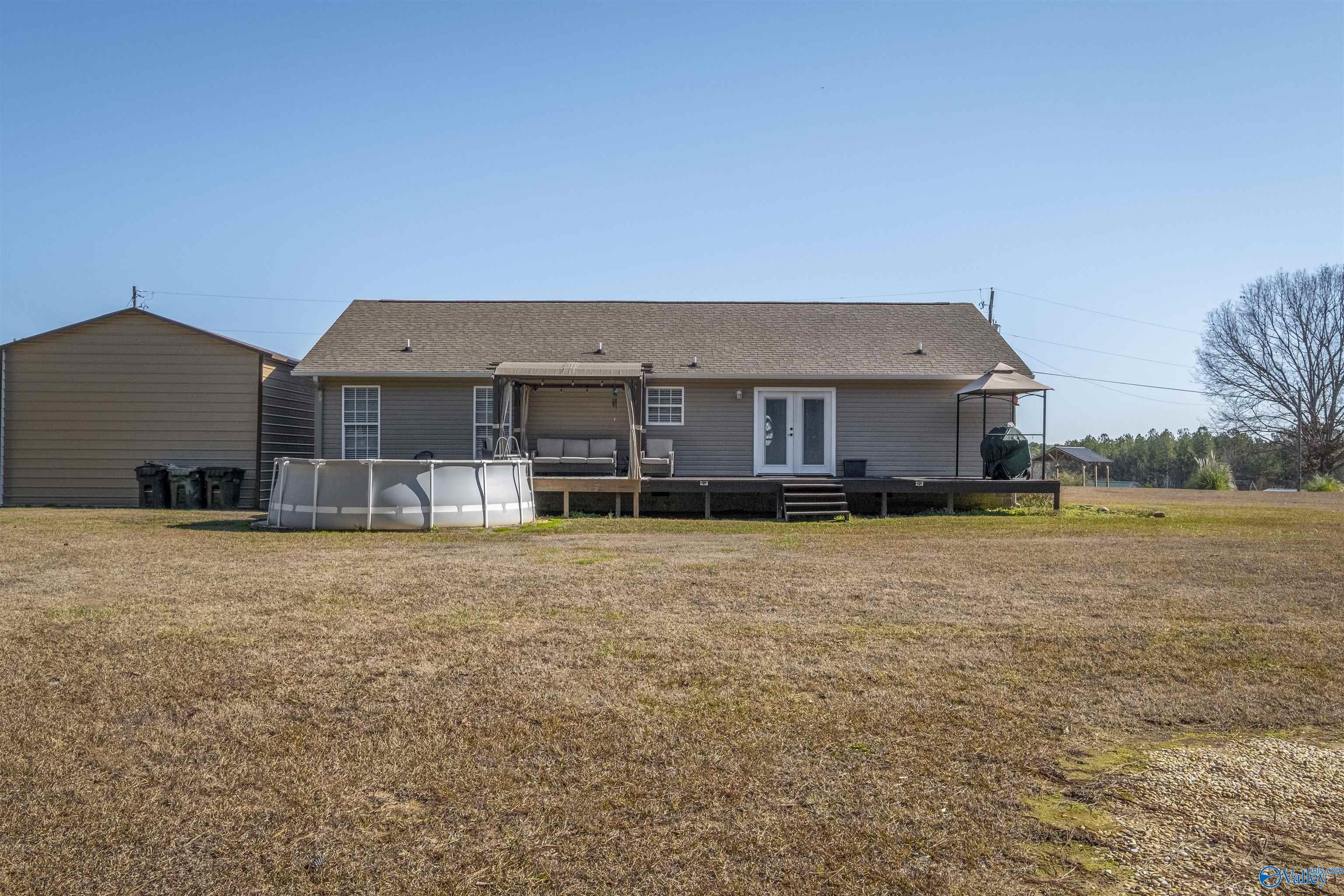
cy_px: 448
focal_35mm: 26
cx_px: 672
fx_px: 971
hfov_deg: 69.4
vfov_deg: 49.6
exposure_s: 1/1250
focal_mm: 17.4
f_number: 8
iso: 1250
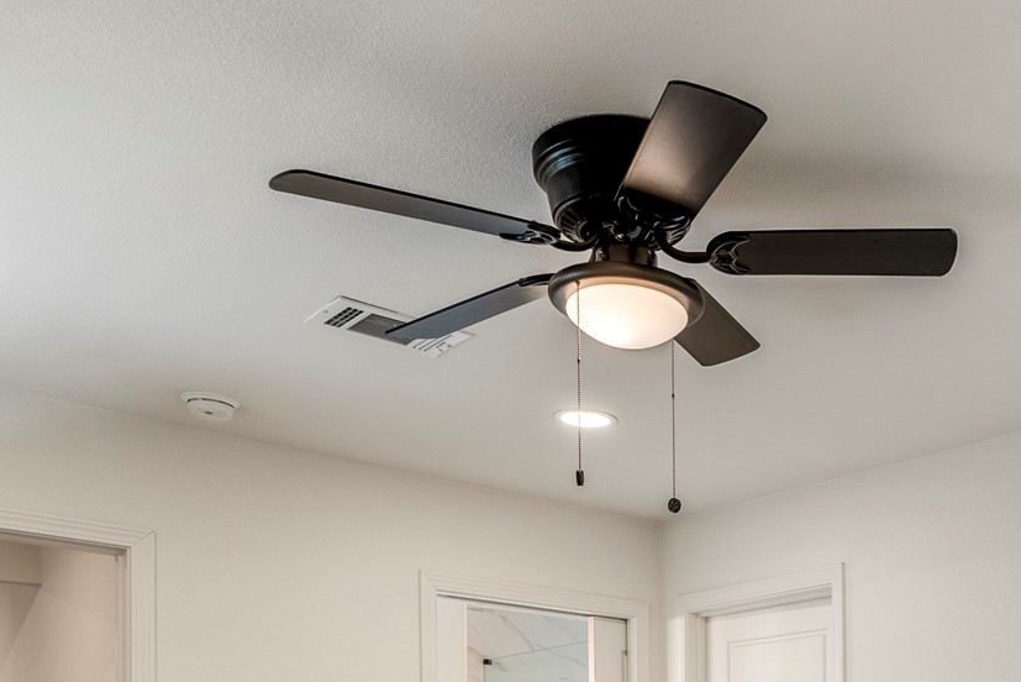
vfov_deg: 27.8
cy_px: 829
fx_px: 1192
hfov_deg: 43.3
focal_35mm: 42
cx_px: 872
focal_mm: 16
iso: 125
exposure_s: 1/320
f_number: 4
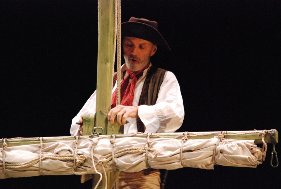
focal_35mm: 174
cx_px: 140
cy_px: 94
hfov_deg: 11.8
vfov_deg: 7.9
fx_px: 1361
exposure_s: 1/50
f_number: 6
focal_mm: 116
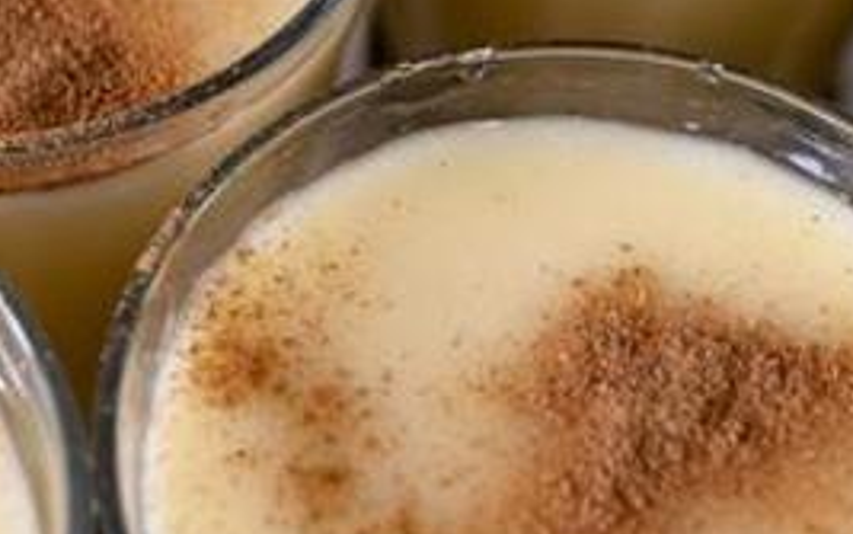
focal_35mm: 127
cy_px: -328
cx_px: 149
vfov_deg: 9.9
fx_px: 2953
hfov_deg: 16.3
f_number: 2.8
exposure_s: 1/40
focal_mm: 26.6
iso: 100
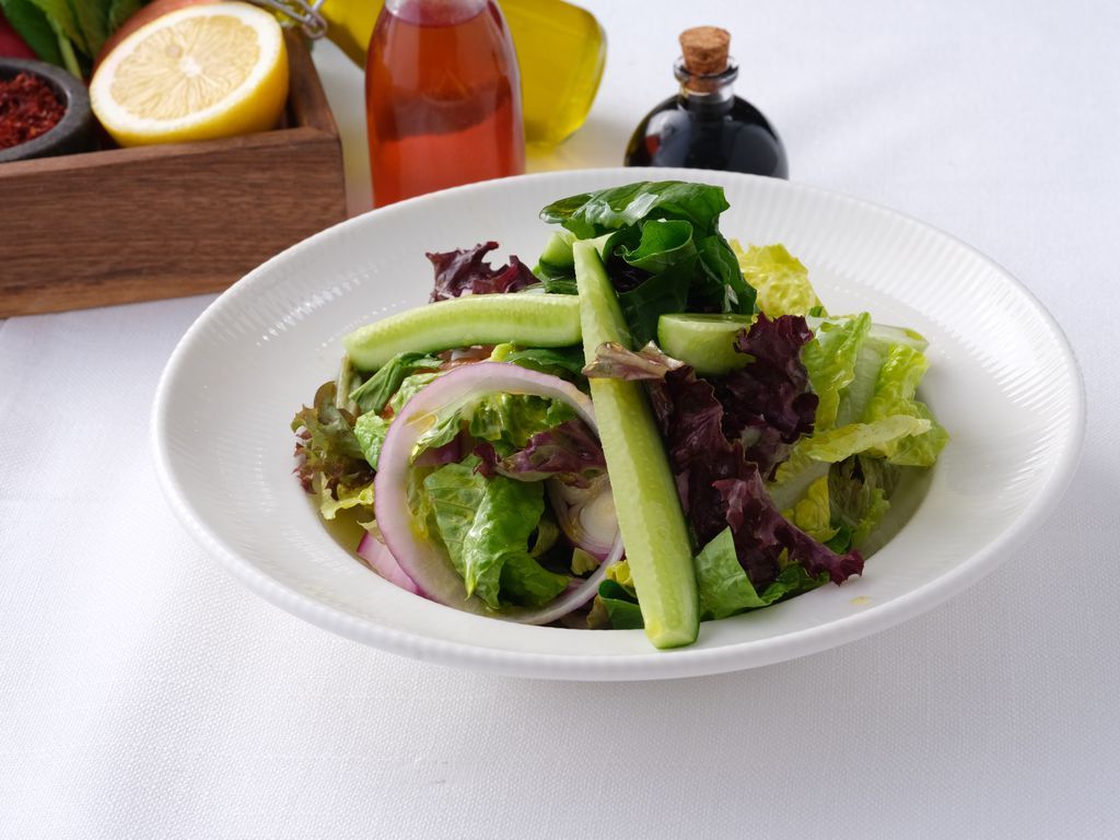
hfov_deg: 20.7
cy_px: 420
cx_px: 560
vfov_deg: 15.6
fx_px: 3074
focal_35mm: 95
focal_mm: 120
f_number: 20
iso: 1600
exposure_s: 1/125
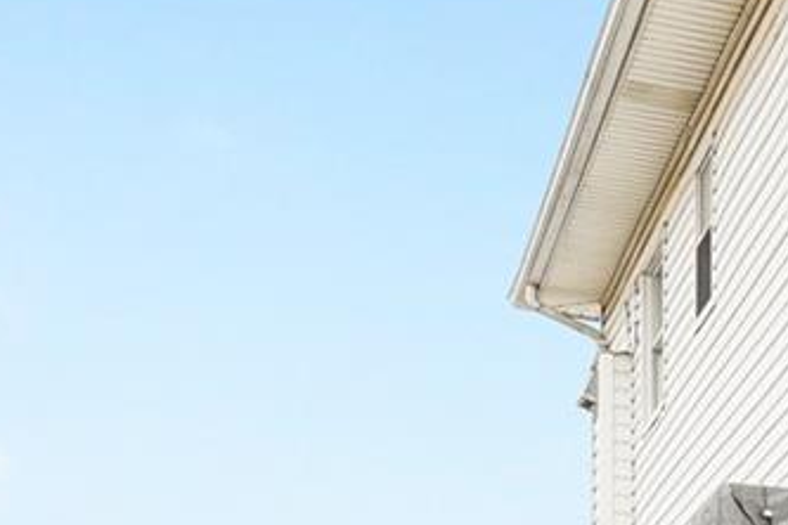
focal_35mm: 86
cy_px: 519
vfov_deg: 15.6
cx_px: 1827
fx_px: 1882
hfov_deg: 15.2
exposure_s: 1/125
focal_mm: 14
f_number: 9
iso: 250
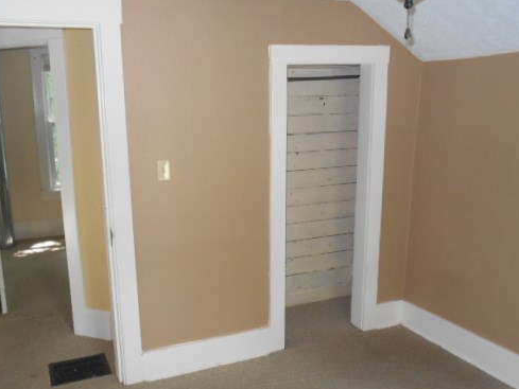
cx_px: 227
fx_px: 510
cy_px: 218
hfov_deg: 53.8
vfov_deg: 41.7
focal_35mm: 34
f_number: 3.2
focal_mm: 4.6
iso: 280
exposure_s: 1/25
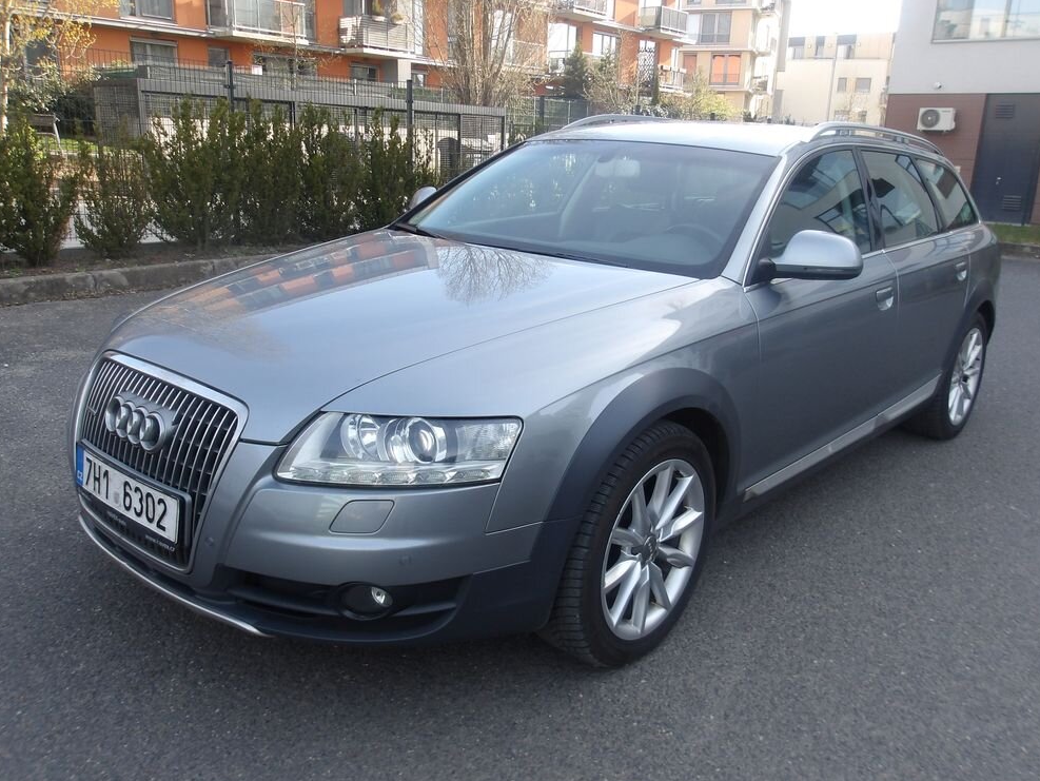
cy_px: 386
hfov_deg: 63.4
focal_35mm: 28
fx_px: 842
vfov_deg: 49.8
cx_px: 532
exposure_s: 1/253
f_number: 3
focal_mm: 4.9
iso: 100
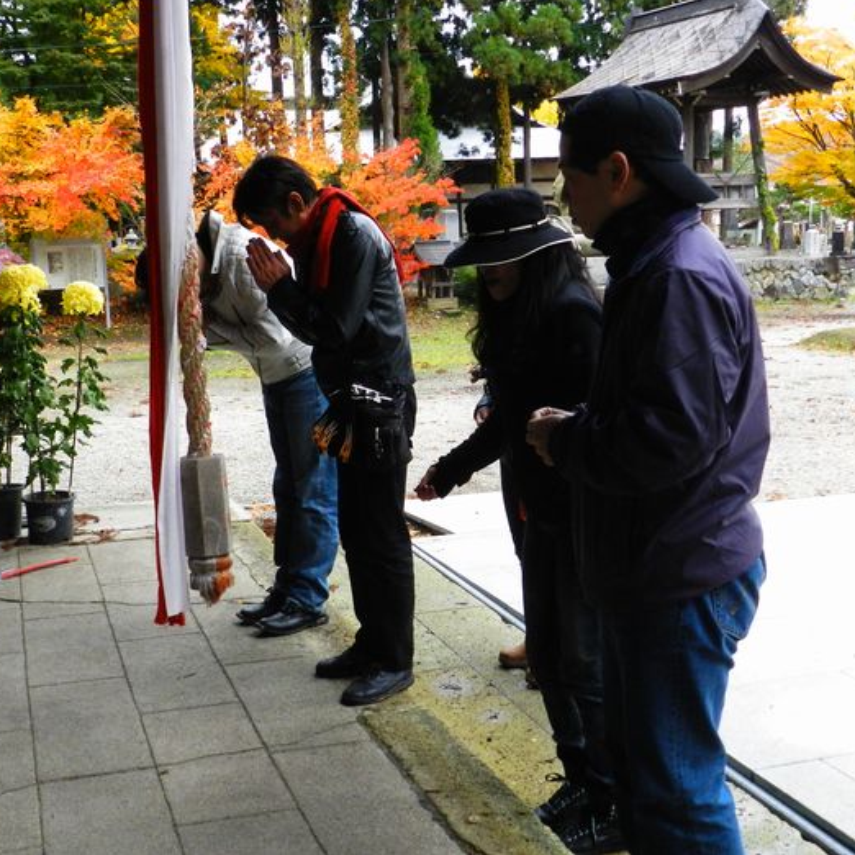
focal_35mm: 45
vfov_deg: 37.6
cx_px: 391
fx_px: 1257
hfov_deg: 37.5
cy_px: 427
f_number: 4
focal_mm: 6.7
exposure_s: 1/320
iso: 400
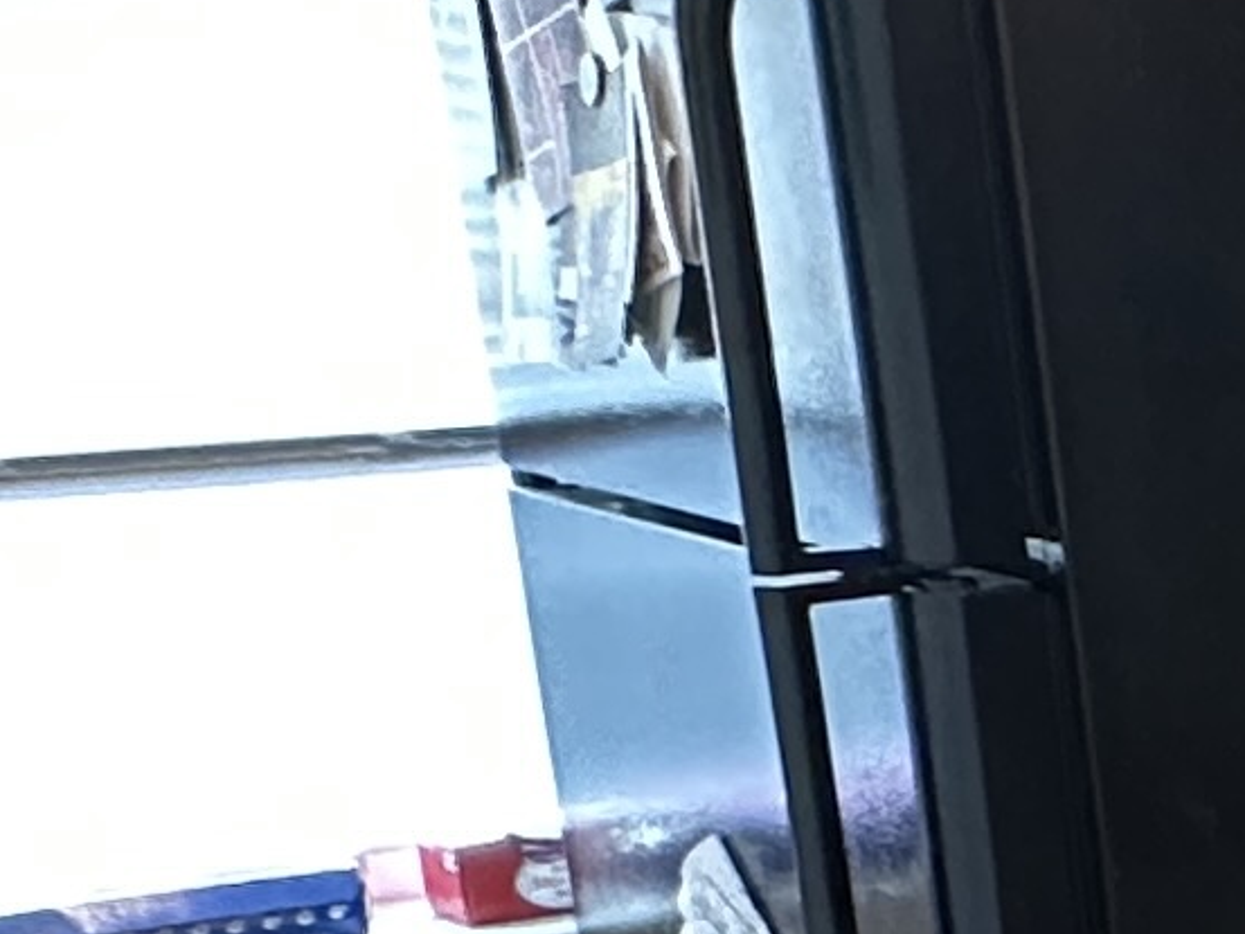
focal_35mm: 102
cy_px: 993
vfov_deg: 14.2
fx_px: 3669
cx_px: 3114
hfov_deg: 13.3
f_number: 2.2
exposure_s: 1/60
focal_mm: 2.22
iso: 320
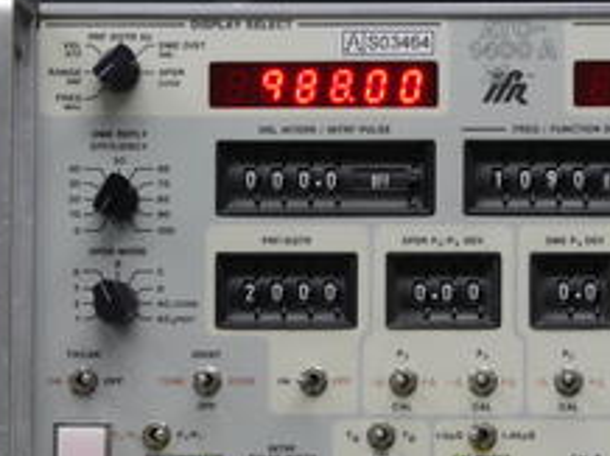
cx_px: 434
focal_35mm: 169
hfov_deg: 11.7
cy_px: 375
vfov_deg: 8.7
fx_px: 2975
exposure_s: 1/10
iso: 400
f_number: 11
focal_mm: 46
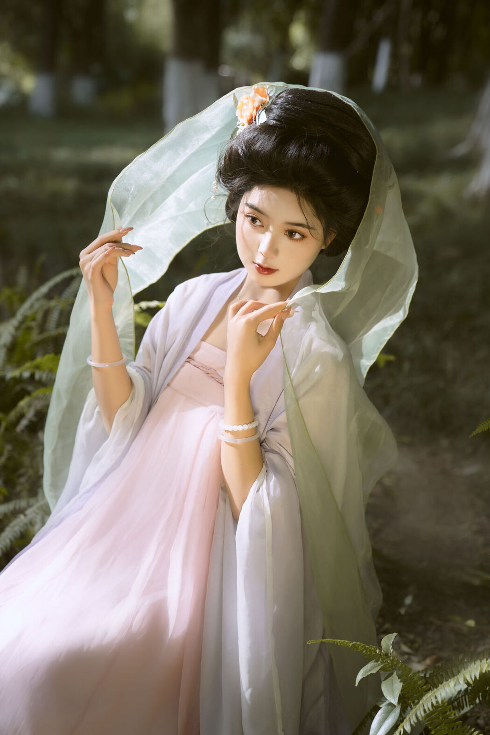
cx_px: 245
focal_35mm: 58
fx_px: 1184
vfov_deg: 34.5
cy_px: 368
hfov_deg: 23.4
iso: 160
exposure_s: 1/320
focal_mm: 58
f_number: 2.8
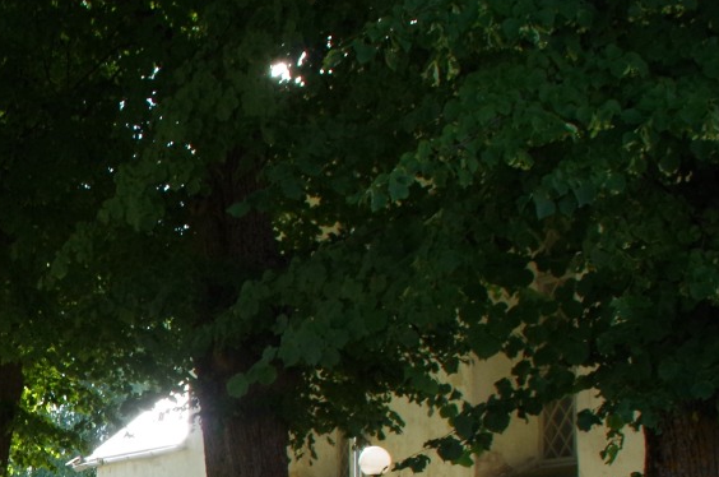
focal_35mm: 104
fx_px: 2074
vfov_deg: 12.9
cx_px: -258
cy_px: 522
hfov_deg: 18.1
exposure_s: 1/80
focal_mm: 24
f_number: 11
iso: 500
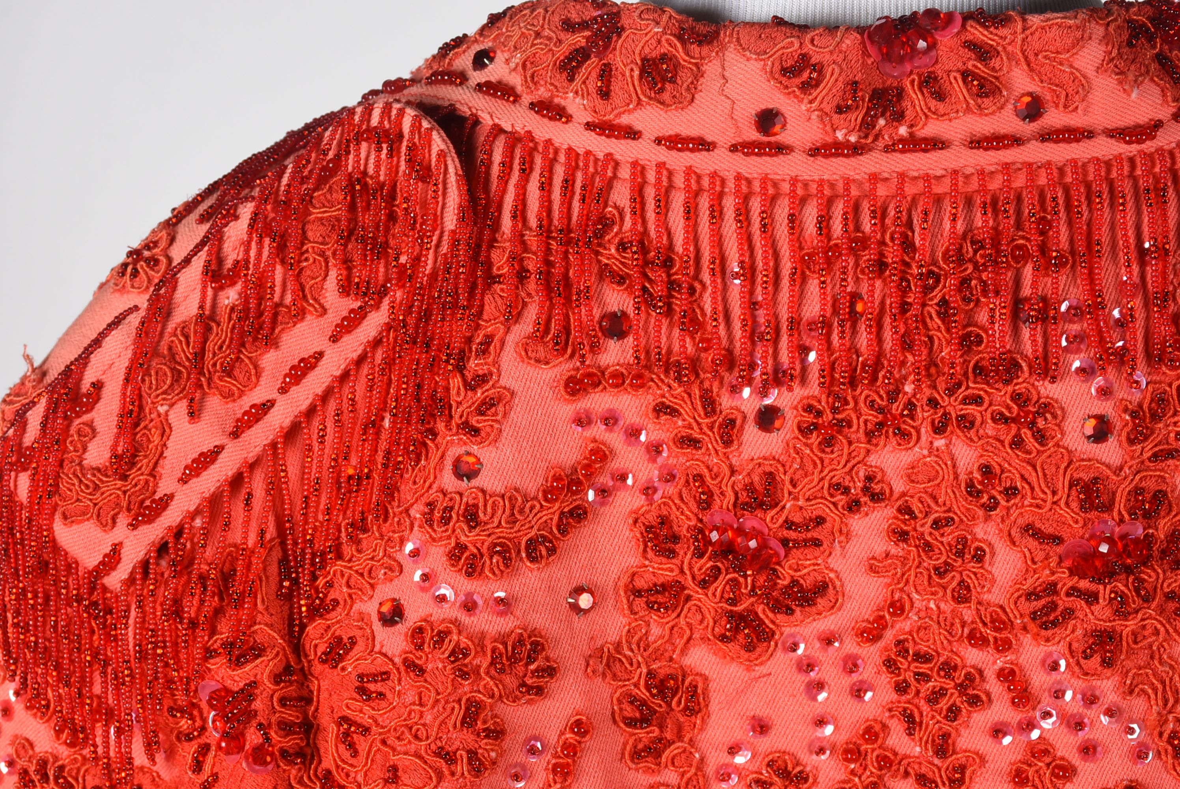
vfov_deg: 16.3
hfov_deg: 24.2
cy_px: 394
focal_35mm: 84
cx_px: 590
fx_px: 2755
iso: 200
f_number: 11
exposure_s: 1/125
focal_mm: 56
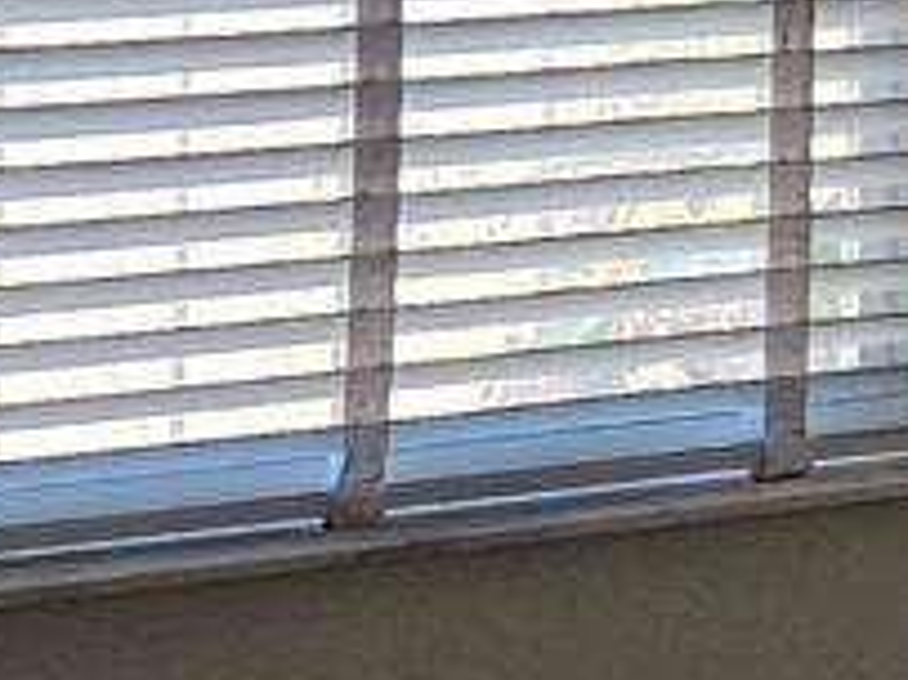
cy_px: -492
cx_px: 2402
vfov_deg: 8.0
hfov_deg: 9.4
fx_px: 4745
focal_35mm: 181
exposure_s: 1/120
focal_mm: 5.4
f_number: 1.8
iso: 200
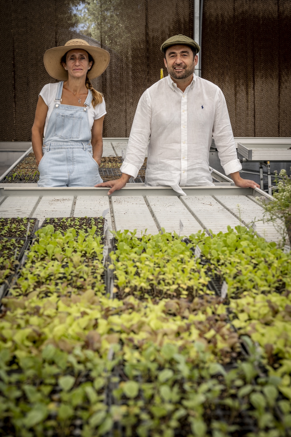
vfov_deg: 28.8
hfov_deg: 19.5
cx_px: 146
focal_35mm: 70
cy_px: 218
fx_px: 849
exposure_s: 1/160
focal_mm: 70
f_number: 5.6
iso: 100
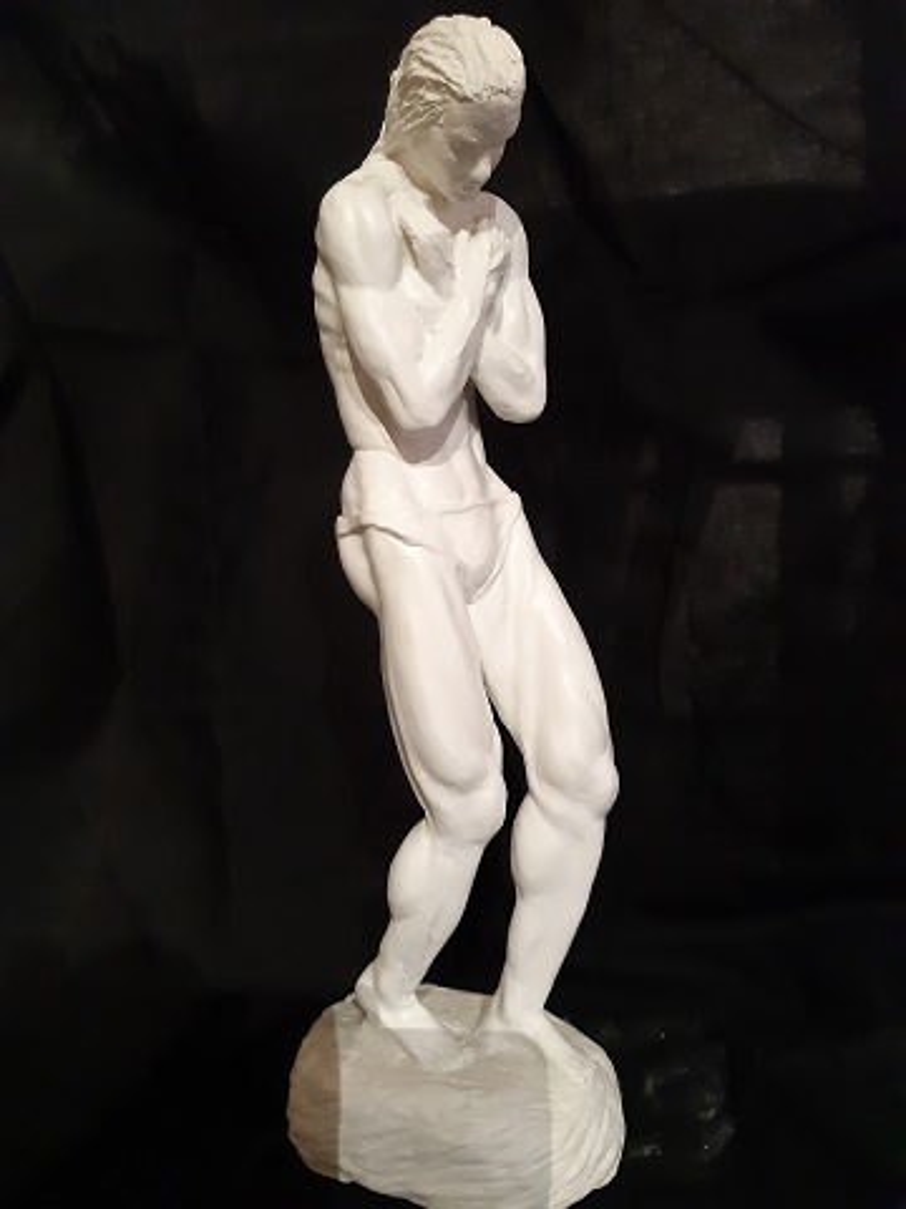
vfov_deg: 67.3
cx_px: 453
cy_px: 604
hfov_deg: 53.1
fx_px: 907
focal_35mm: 26
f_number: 1.7
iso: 640
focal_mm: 3.92
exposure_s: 1/25
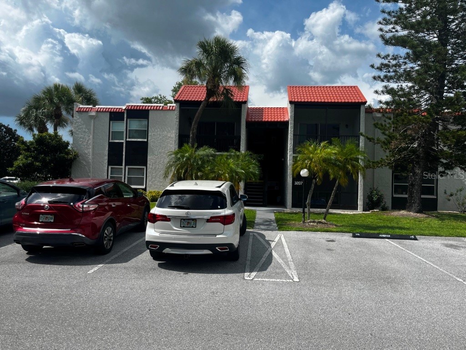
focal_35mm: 26
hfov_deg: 67.3
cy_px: 175
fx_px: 350
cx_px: 233
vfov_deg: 53.1
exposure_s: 1/4310
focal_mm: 5.1
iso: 50
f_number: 1.6
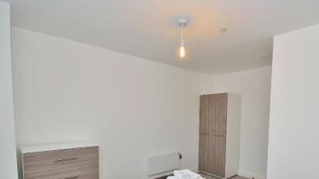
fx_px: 169
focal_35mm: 20
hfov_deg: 86.2
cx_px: 181
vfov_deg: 54.1
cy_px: 127
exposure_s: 1/20
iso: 200
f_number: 6.3
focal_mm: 10
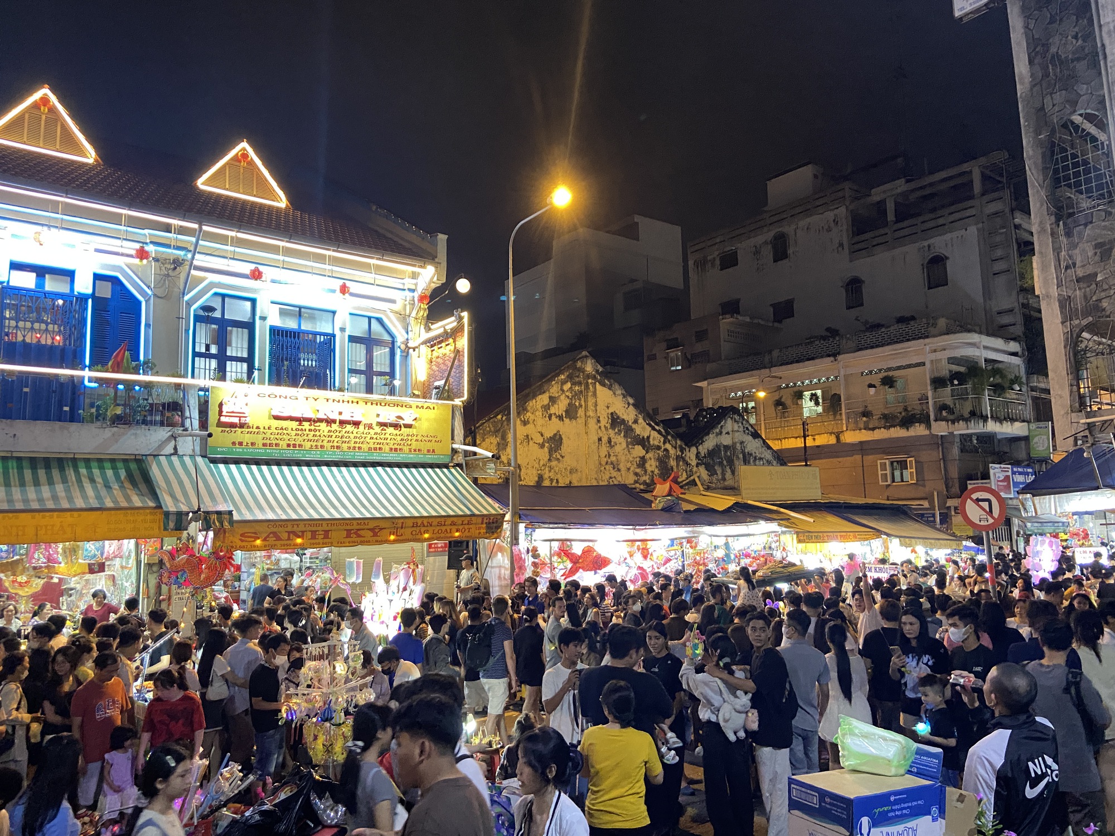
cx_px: 558
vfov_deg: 53.1
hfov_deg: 67.3
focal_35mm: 26
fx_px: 837
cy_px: 418
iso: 400
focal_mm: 4.25
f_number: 1.8
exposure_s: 1/50
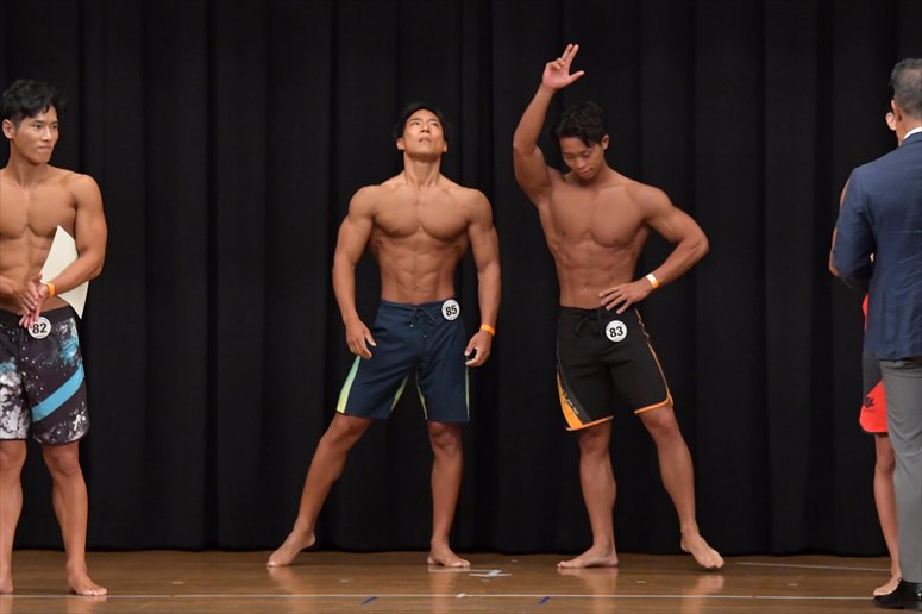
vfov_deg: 5.4
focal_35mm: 255
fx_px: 6528
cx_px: 461
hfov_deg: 8.1
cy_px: 307
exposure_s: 1/400
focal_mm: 170
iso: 6400
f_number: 5.6
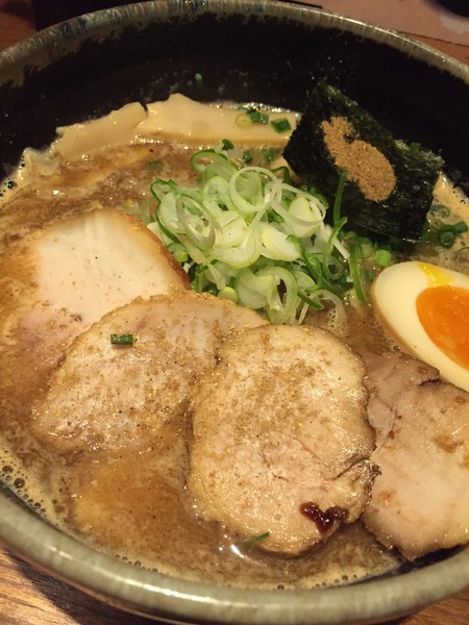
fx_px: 524
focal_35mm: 29
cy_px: 312
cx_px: 234
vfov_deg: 61.7
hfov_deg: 48.2
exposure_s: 1/30
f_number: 2.2
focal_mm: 4.15
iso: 250
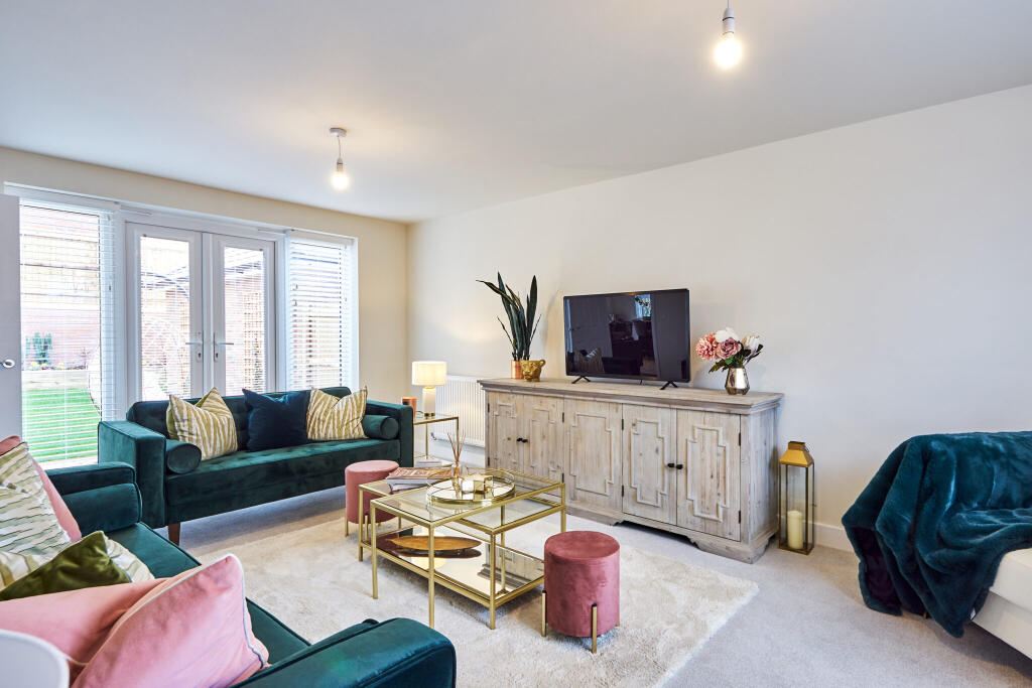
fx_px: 516
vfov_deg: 67.4
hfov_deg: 90.0
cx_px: 516
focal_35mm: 18
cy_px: 344
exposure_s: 1/5
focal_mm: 12
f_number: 8
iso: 200
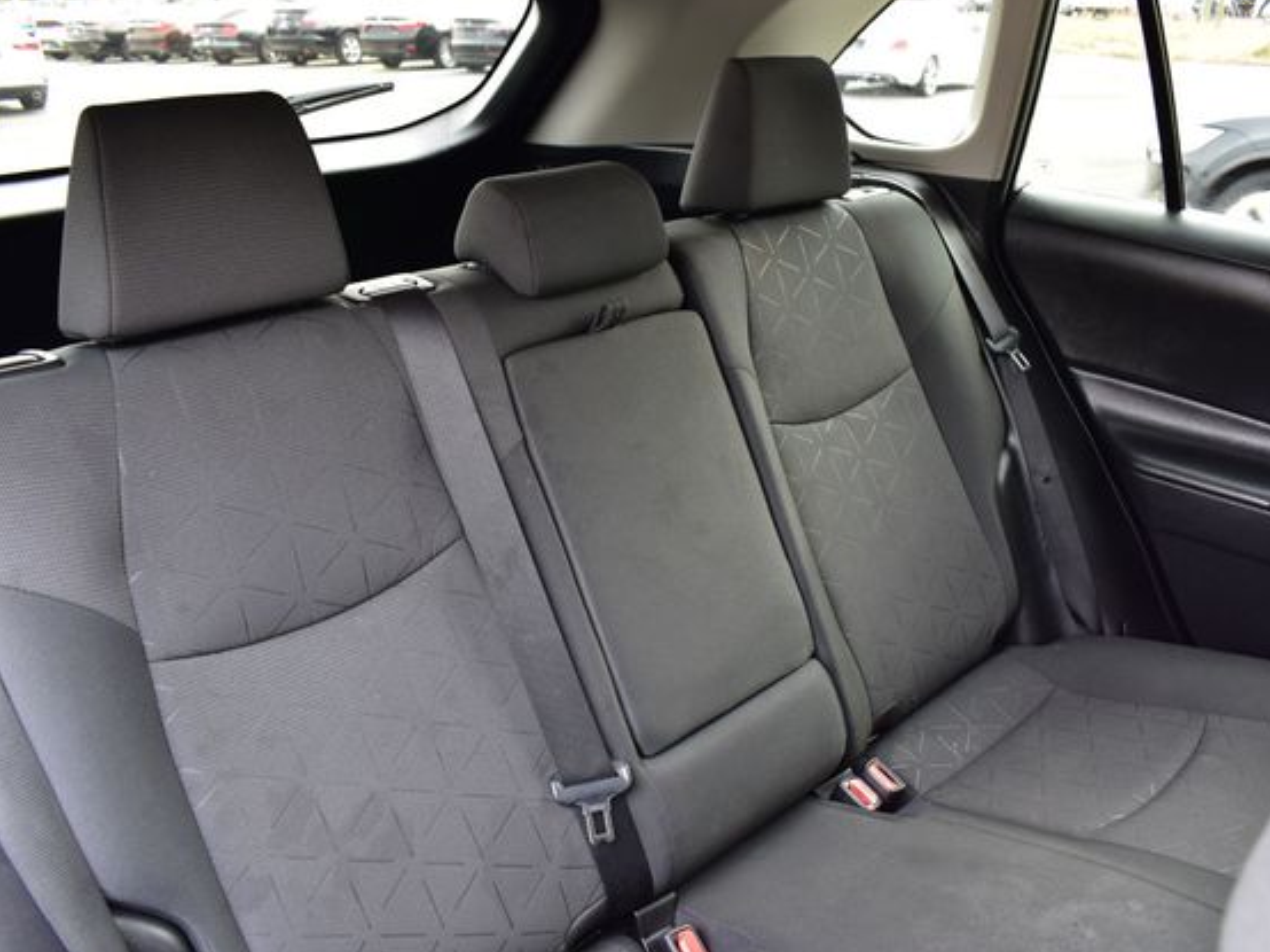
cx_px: 656
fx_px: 1100
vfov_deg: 46.8
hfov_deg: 60.0
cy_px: 470
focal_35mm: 30
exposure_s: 1/20
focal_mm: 18
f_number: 6.3
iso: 400
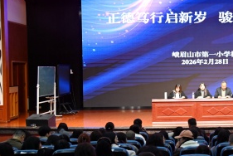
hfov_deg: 24.4
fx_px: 525
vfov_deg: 16.9
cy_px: 76
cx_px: 206
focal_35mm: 81
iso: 1600
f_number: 4
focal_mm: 38
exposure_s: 1/250
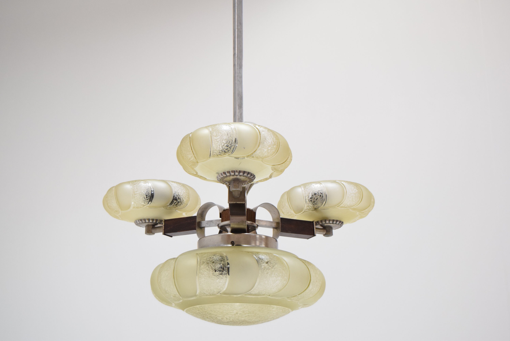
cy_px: 170
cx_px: 255
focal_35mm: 63
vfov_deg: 21.6
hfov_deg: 31.9
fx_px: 893
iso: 1600
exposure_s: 1/125
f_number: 5.6
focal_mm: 42
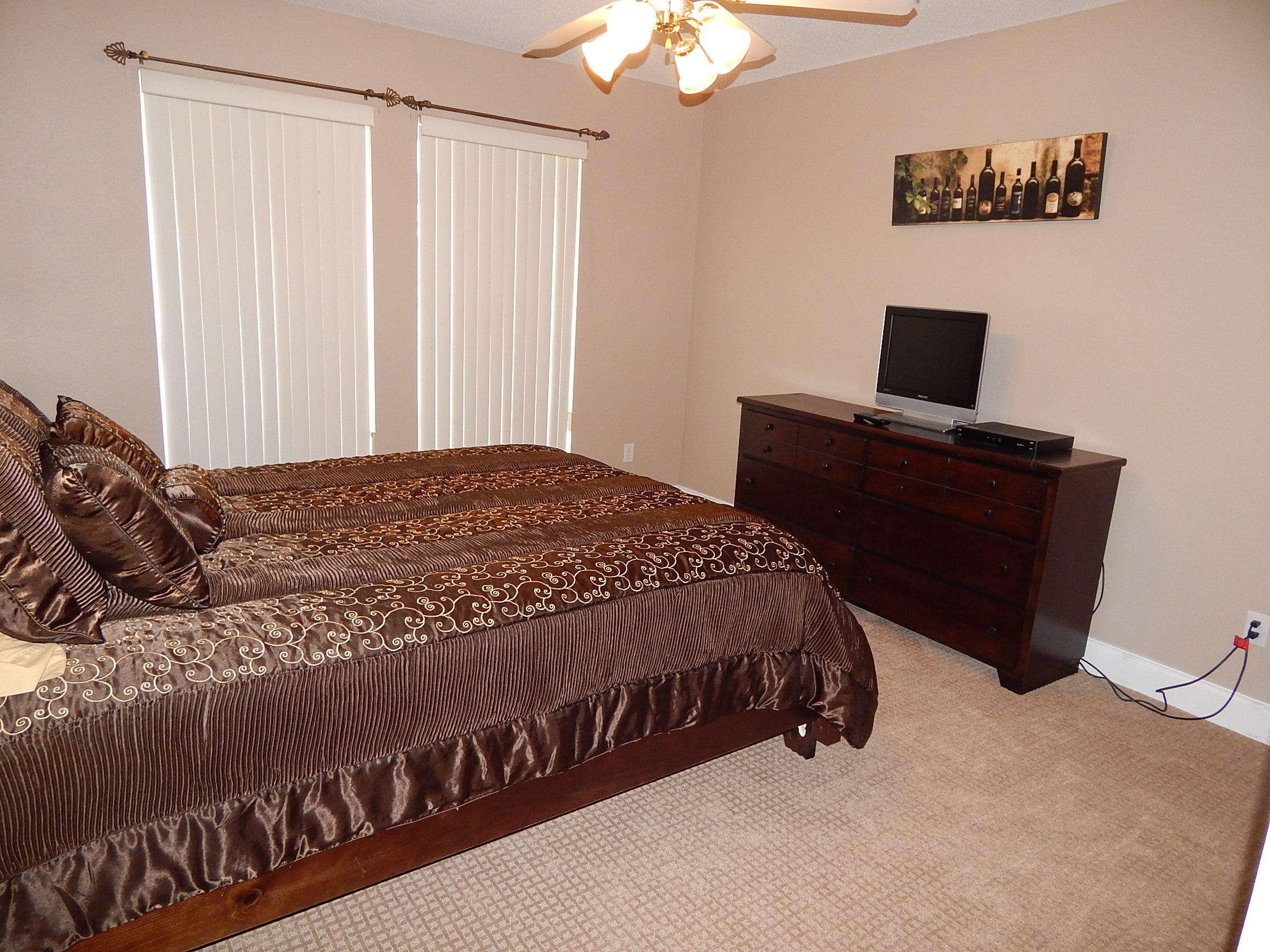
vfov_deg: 58.9
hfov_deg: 73.9
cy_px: 476
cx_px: 635
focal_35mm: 23
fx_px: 844
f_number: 3
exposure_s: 1/30
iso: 200
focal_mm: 4
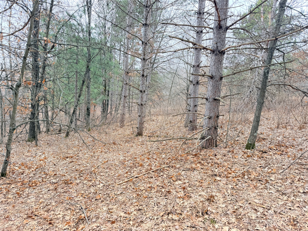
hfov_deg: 71.6
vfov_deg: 56.8
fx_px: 214
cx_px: 154
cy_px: 116
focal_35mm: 24
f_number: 1.78
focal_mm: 6.76
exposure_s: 1/285
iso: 80
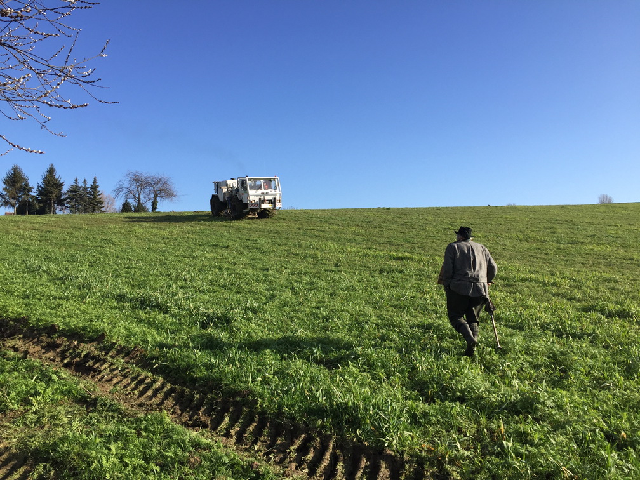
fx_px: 536
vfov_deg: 48.2
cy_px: 240
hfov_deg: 61.7
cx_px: 320
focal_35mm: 29
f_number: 2.2
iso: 32
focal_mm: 4.15
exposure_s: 1/1236
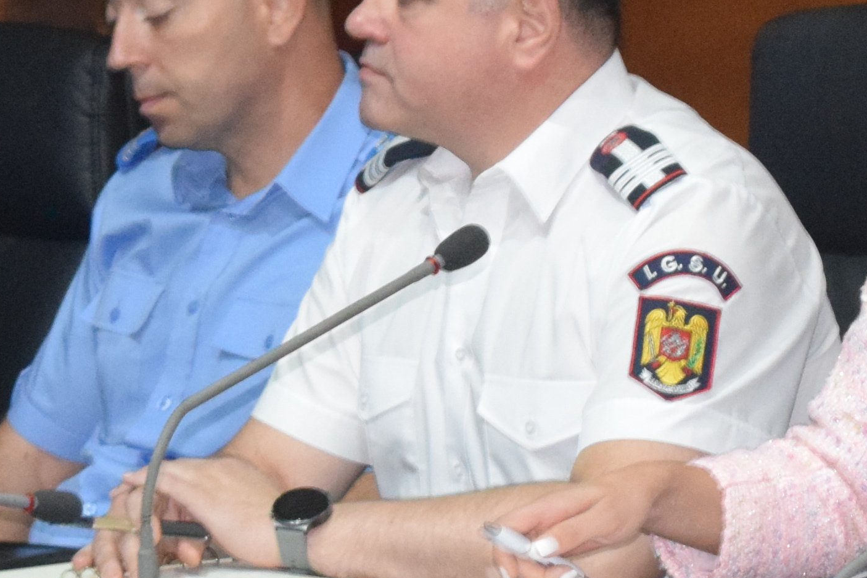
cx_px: 589
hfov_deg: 5.9
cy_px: 202
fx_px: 8479
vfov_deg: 3.9
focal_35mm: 352
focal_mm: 55
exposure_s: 1/60
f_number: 5.6
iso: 2800
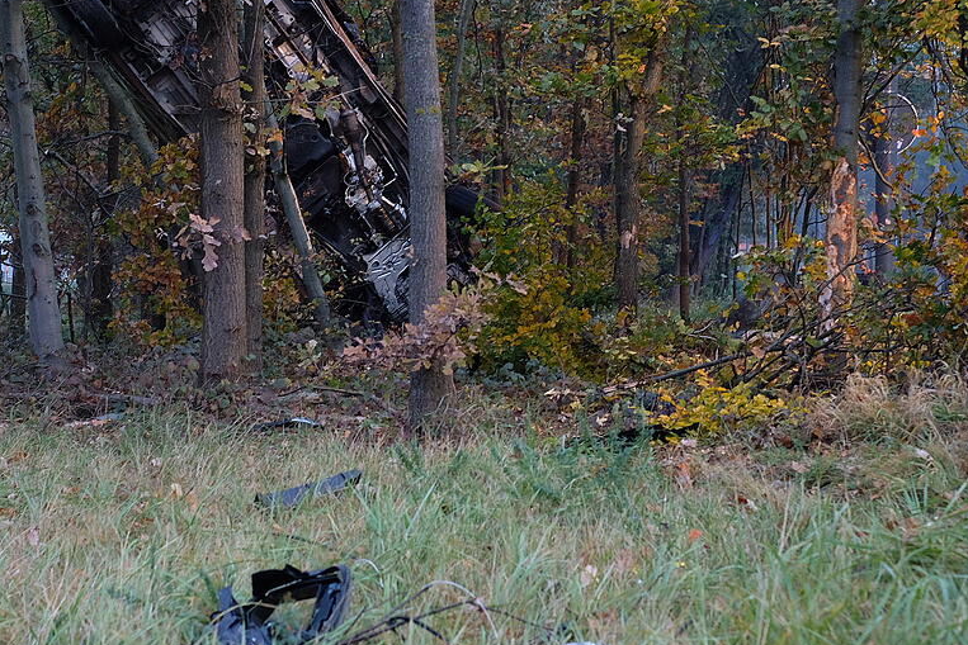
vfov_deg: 18.2
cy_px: 285
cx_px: 359
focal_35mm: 75
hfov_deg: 26.9
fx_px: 2017
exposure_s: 1/75
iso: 1250
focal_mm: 35
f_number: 4
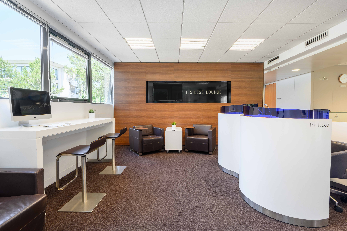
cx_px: 174
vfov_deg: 73.7
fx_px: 154
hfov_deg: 96.7
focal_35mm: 16
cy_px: 116
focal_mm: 16
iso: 200
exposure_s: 1/50
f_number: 11
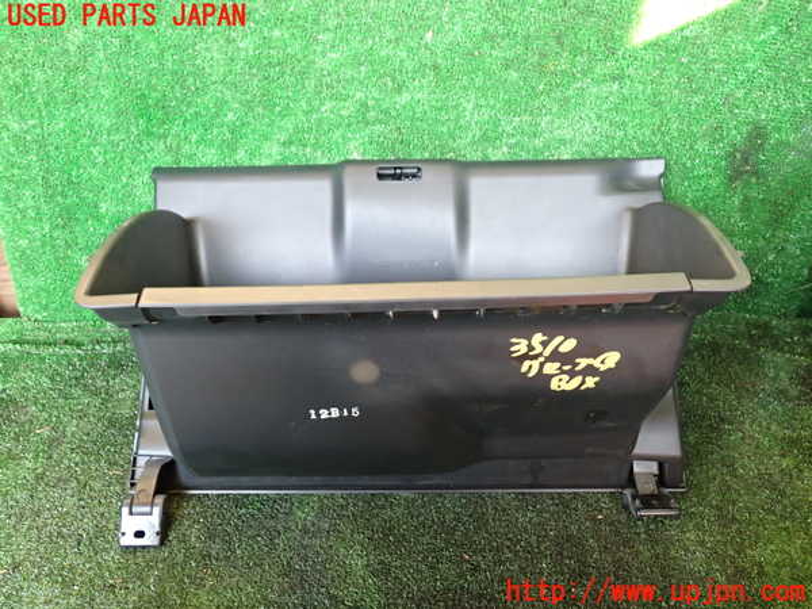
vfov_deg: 46.8
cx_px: 406
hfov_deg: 60.0
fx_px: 704
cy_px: 304
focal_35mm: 30
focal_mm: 5.4
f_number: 2.3
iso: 320
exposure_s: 1/30
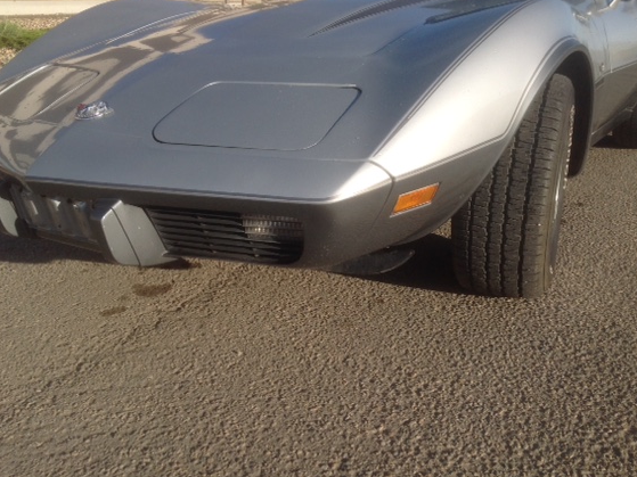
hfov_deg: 46.8
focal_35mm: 40
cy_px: 219
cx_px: 344
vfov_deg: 35.9
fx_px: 736
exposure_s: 1/1374
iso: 50
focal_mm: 4.28
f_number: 2.4
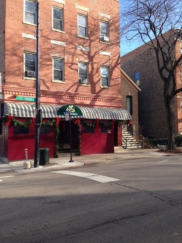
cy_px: 122
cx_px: 91
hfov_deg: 42.9
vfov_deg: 55.4
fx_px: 231
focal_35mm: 33
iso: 50
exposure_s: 1/577
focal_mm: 4.12
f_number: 2.4
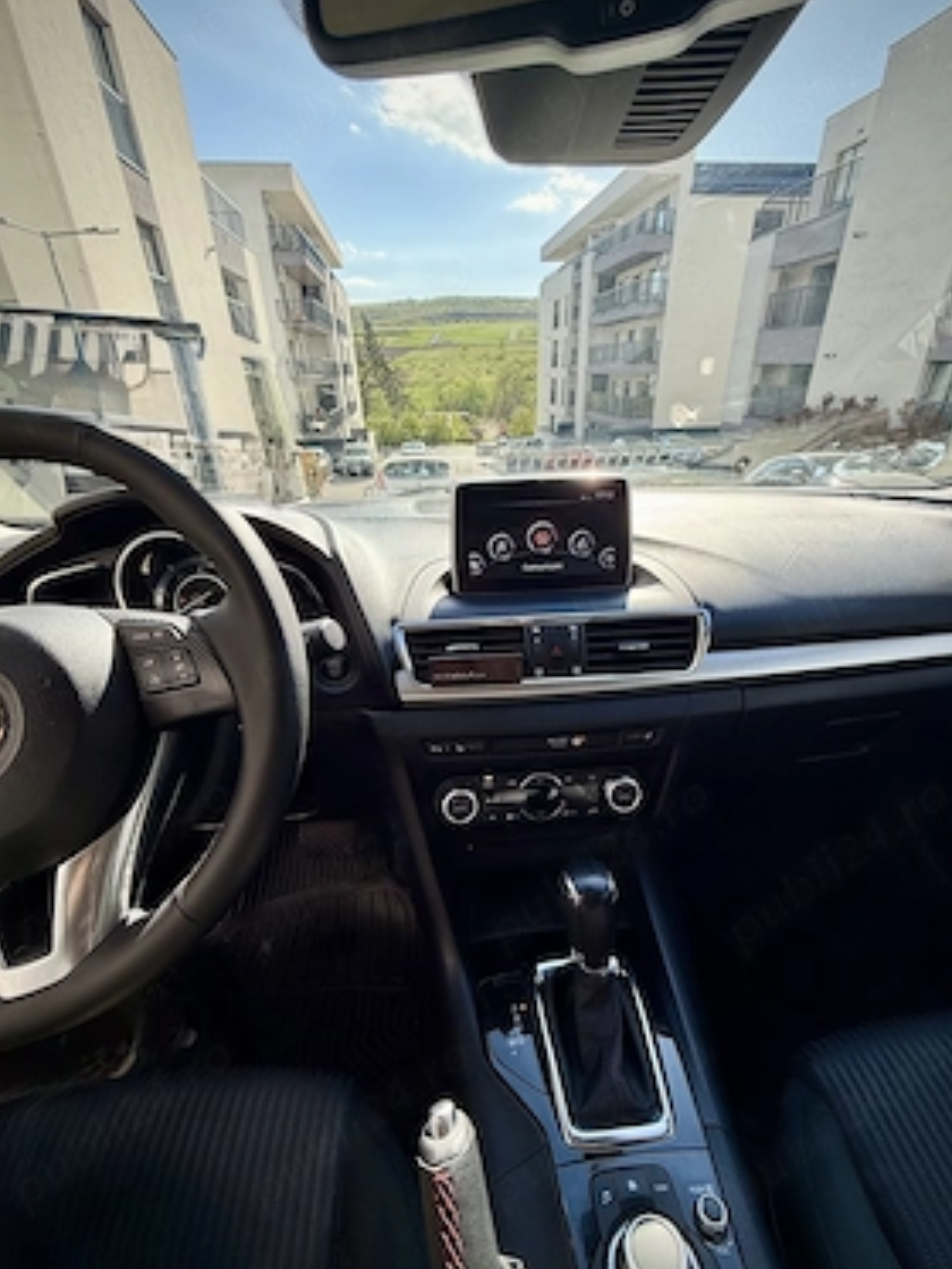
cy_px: 660
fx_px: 550
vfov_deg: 98.1
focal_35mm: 15
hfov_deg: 81.8
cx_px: 479
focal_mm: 2.22
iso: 64
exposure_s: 1/395
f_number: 2.2
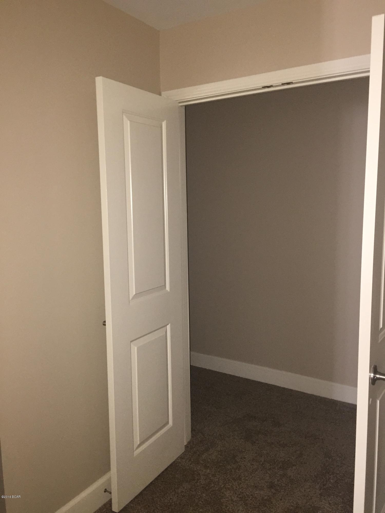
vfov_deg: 61.7
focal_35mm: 29
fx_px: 430
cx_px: 192
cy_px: 256
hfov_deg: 48.2
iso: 200
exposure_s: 1/16
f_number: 2.2
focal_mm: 4.15
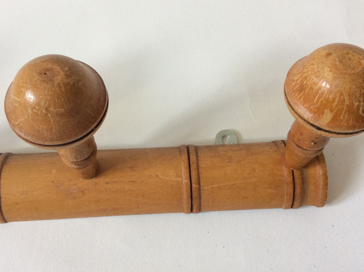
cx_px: 164
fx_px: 430
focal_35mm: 41
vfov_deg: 35.0
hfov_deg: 45.8
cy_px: 121
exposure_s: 1/100
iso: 64
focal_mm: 3.3
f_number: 2.4
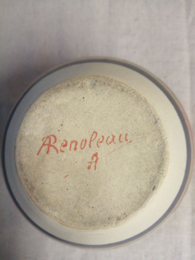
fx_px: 195
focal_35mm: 26
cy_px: 130
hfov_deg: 53.1
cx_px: 98
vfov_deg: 67.3
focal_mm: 3.62
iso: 400
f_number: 1.8
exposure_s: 1/25
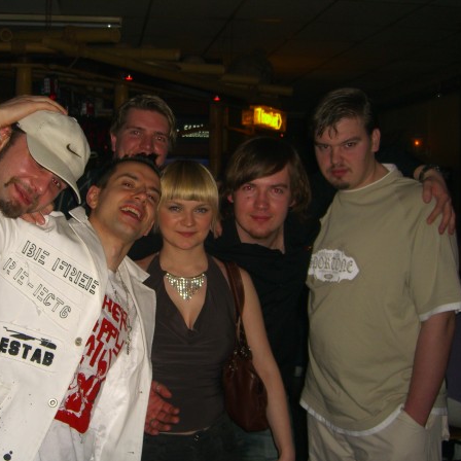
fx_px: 678
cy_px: 230
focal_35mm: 45
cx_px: 164
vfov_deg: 37.6
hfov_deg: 37.2
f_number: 2.8
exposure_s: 1/60
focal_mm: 7.9
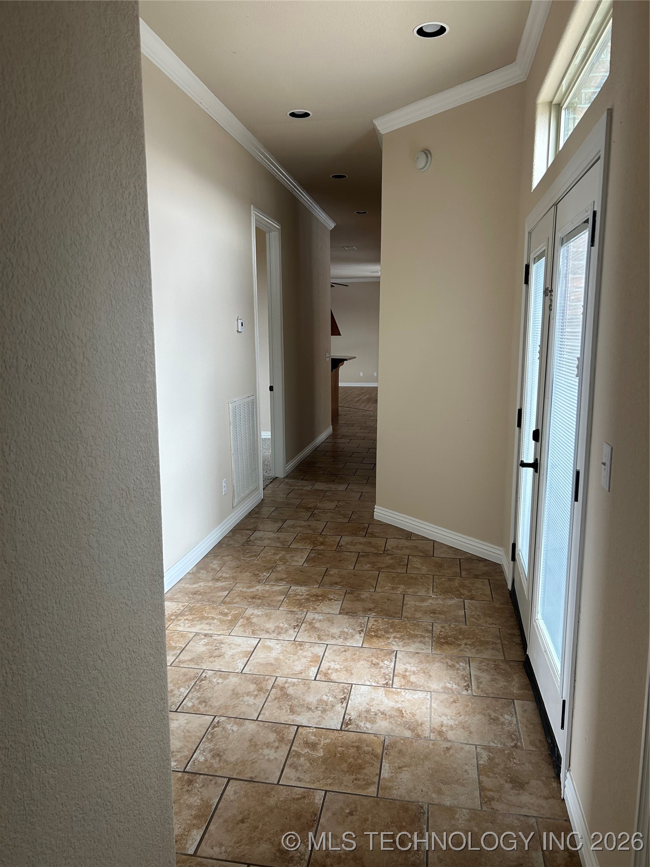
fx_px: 651
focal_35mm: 26
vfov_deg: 67.3
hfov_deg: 53.1
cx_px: 325
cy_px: 434
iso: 80
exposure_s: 1/120
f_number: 1.5
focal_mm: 5.7
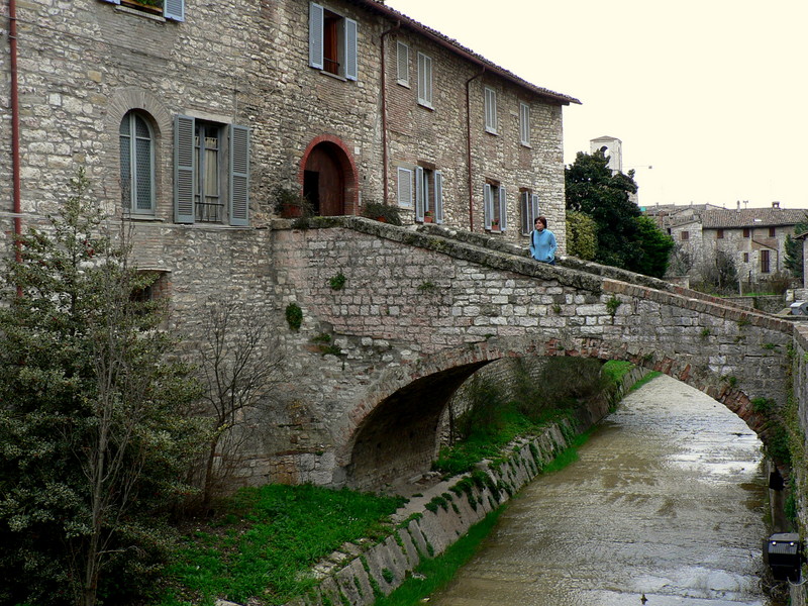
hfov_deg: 51.4
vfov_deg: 39.7
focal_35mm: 36
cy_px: 303
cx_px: 404
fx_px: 840
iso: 80
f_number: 4
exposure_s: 1/100
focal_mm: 6
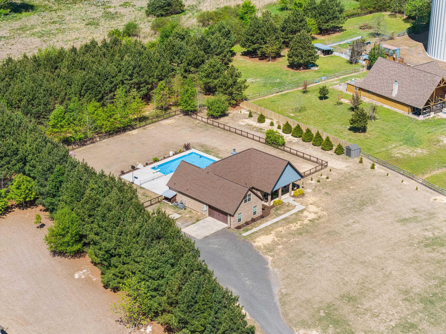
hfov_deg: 27.8
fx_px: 902
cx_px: 223
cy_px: 167
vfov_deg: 21.0
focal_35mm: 70
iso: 100
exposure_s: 1/80
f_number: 2.8
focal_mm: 19.35
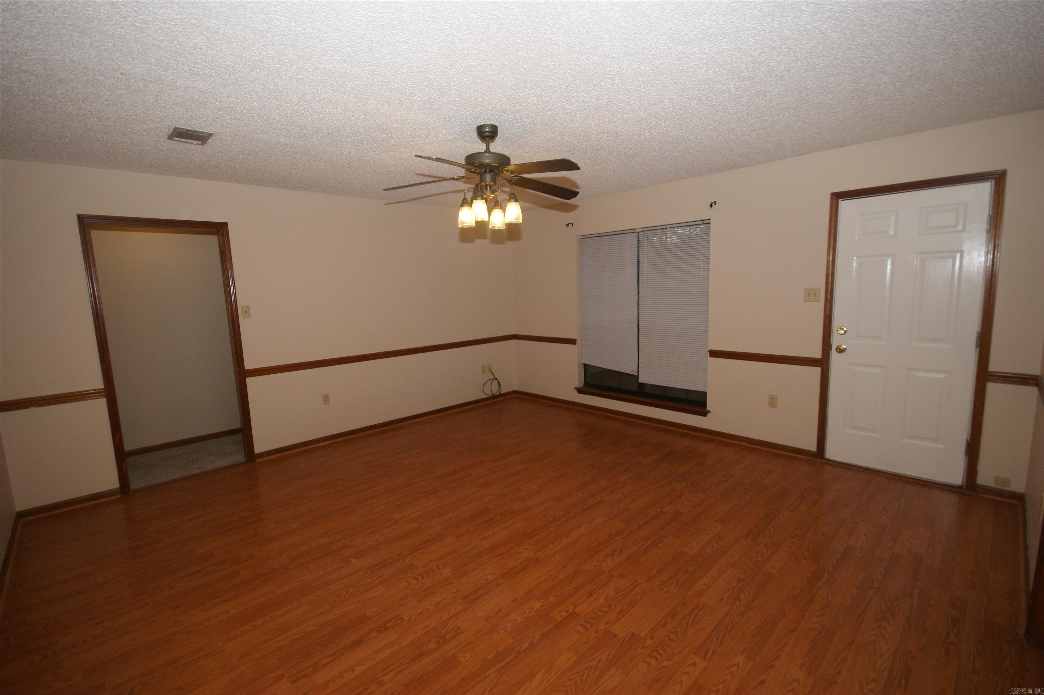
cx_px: 522
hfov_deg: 100.4
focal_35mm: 15
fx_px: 435
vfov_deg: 77.2
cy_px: 348
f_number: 5.6
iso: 200
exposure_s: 1/60
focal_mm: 10
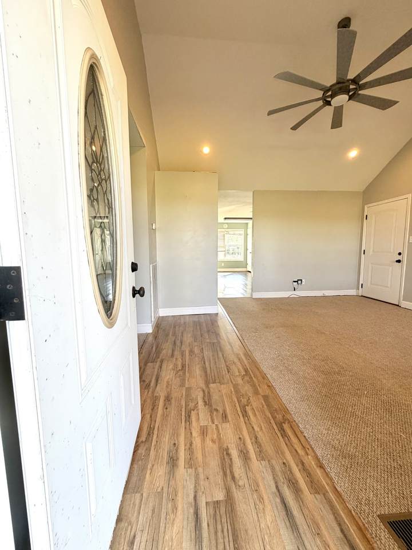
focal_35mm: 14
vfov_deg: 102.1
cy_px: 275
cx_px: 206
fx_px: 222
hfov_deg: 85.7
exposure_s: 1/120
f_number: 2.2
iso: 125
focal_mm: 2.22
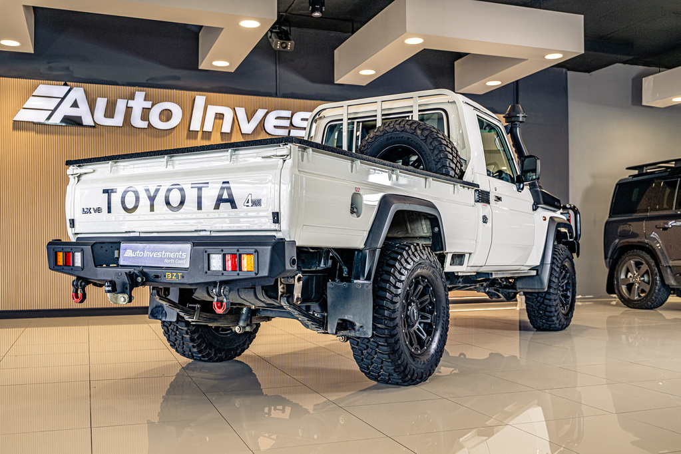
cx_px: 340
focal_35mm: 36
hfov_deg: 53.1
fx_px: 681
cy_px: 227
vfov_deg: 36.9
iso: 400
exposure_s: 1/125
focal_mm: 36
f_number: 4
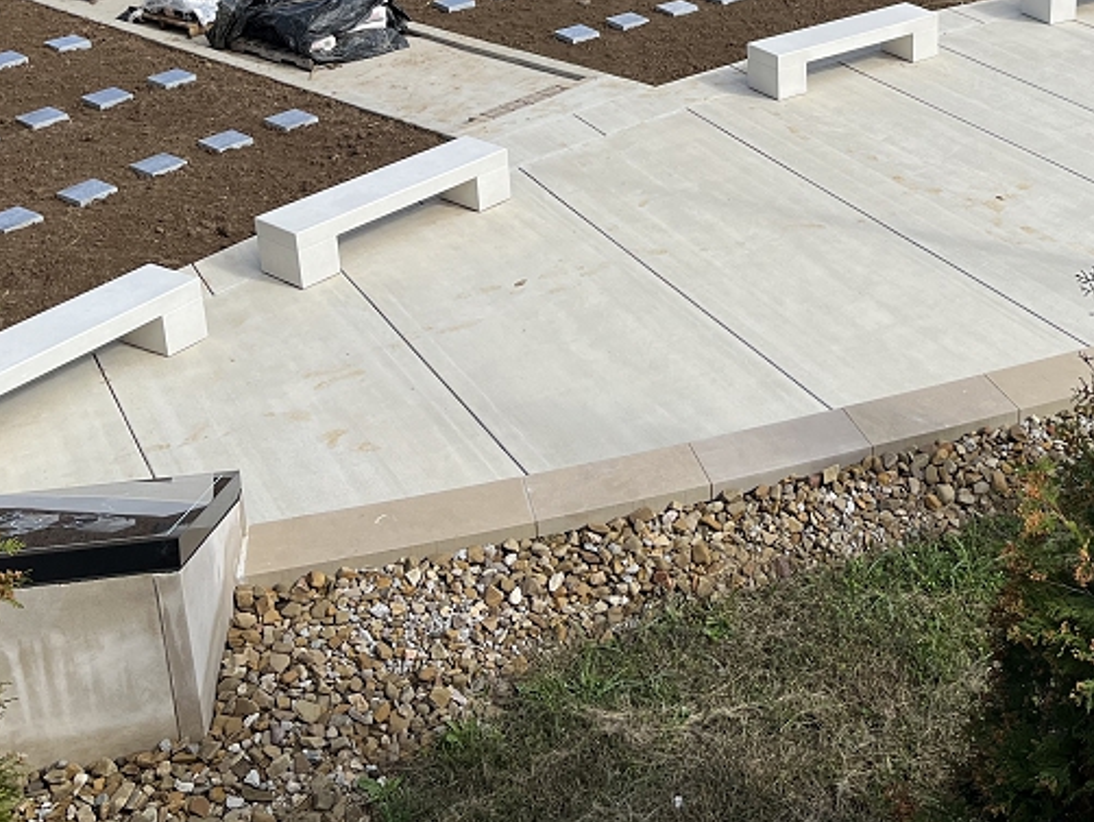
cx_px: 798
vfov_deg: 26.5
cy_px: 63
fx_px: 1676
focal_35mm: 53
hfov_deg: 35.5
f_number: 1.6
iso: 50
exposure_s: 1/2571
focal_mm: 5.1
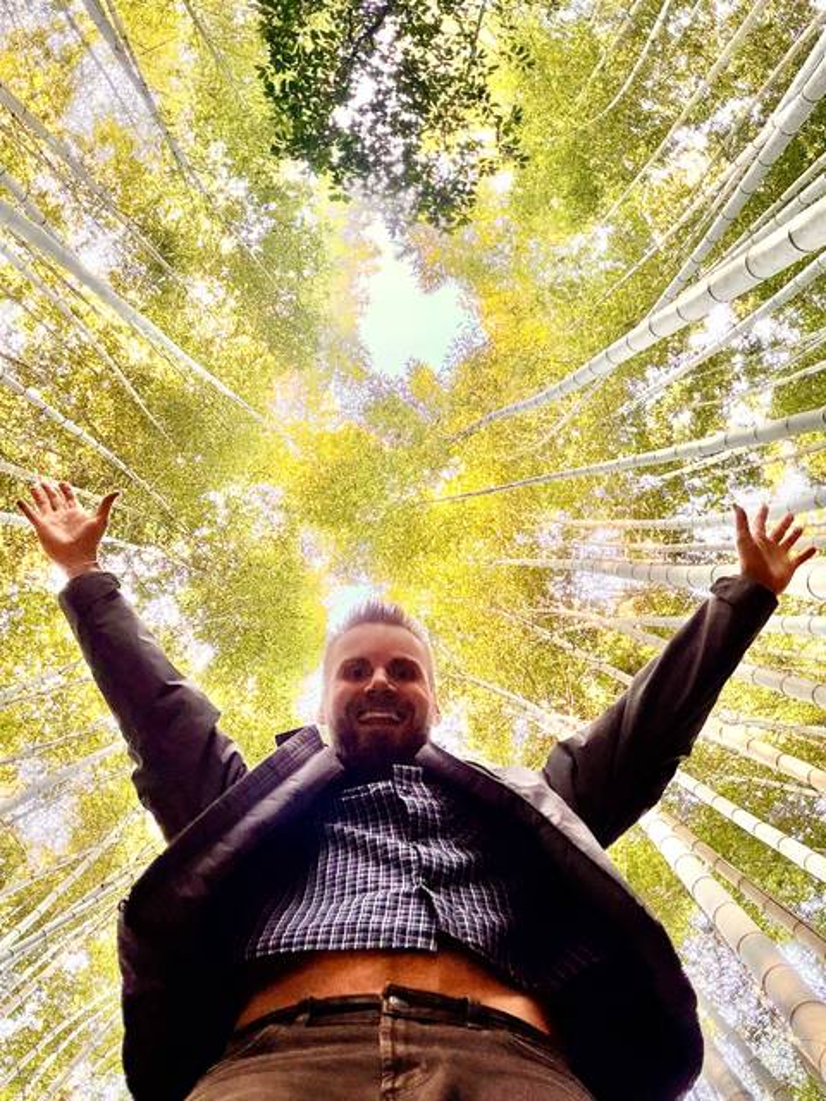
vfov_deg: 60.0
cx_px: 413
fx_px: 954
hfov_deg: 46.8
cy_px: 550
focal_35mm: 30
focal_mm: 2.71
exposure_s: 1/60
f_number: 1.9
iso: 125
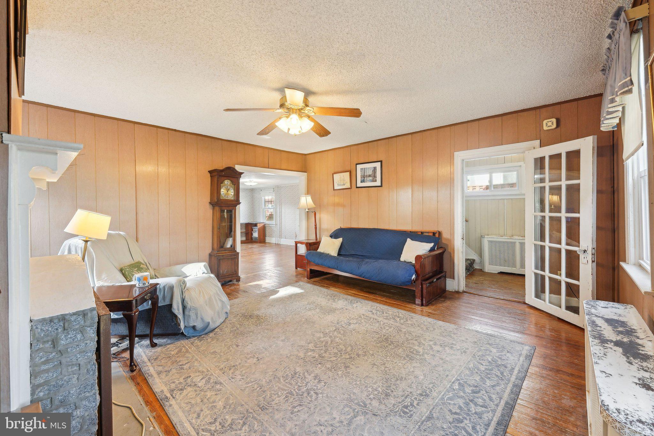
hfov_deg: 104.3
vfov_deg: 81.2
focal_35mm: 14
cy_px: 218
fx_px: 254
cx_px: 327
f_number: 8
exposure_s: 1/13
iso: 500
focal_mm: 14
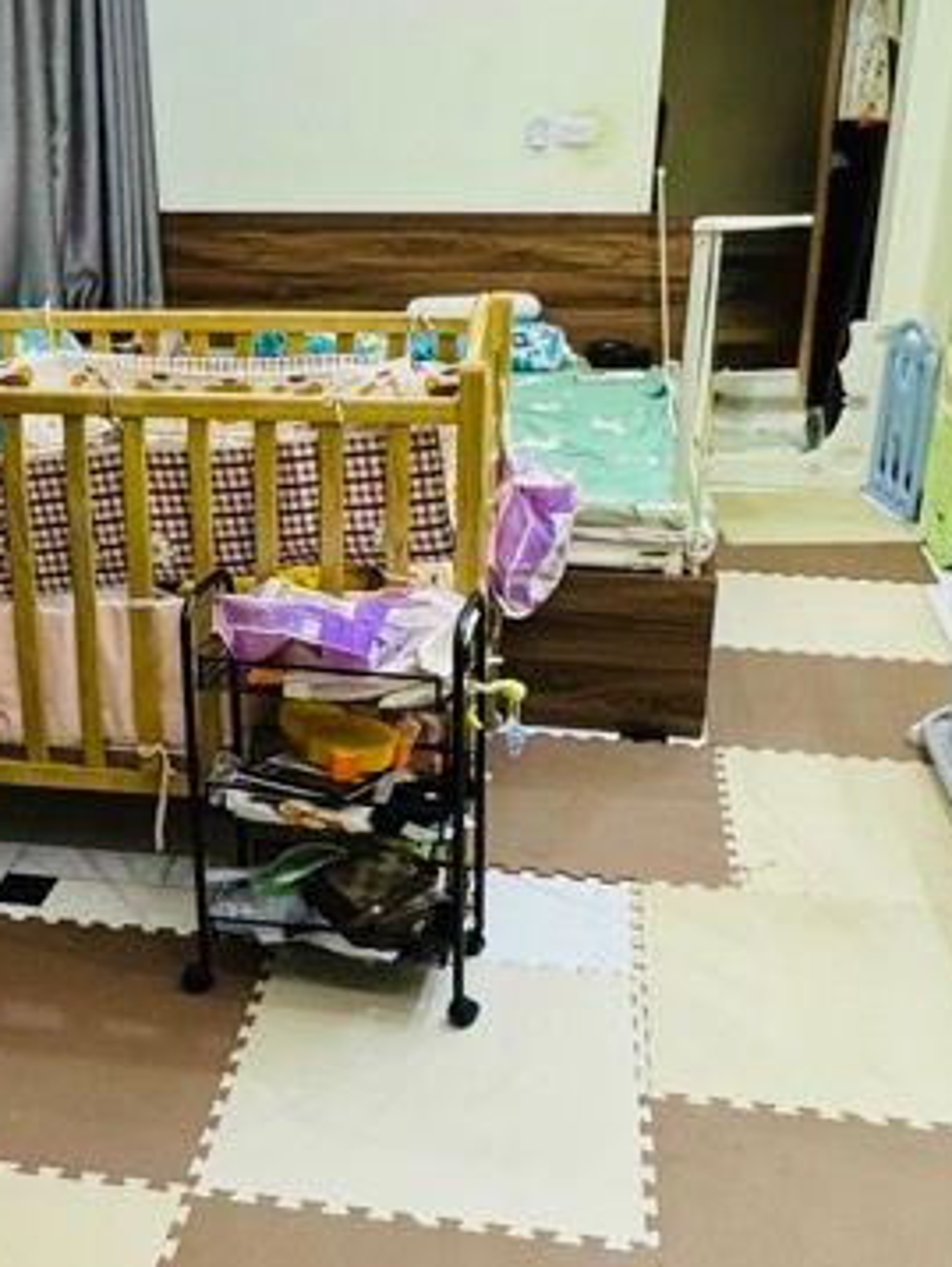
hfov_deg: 35.5
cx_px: 294
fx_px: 1465
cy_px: 612
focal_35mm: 40
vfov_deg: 46.8
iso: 250
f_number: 2.2
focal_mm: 2.22
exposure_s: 1/50
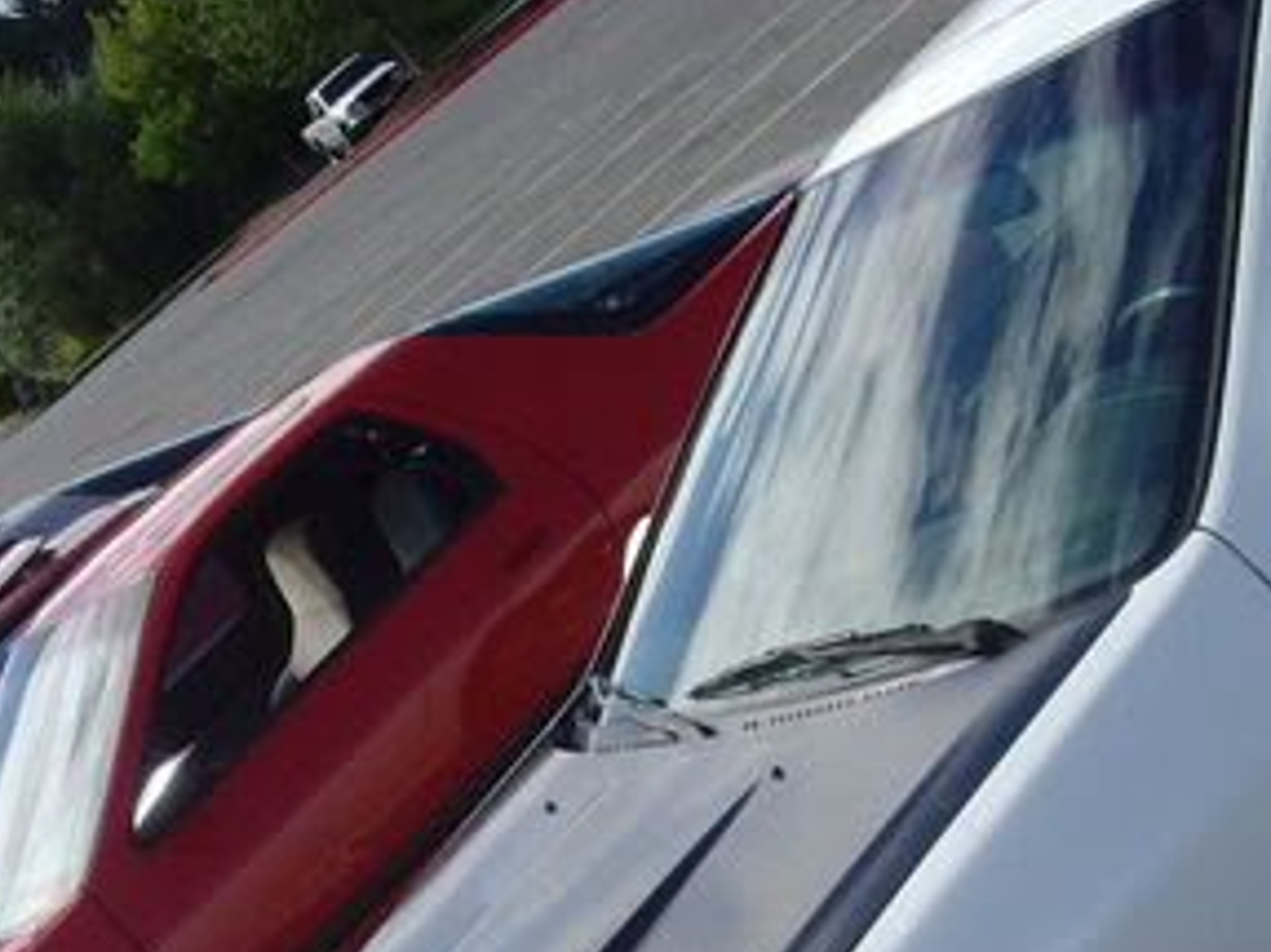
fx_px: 3193
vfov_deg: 16.5
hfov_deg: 22.1
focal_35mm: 87
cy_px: 1045
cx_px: 213
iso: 80
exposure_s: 1/250
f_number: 6.3
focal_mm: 6.6
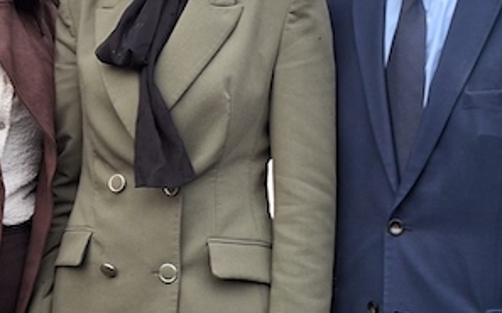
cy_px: 91
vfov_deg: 17.5
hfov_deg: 27.3
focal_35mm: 74
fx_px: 1011
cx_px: 95
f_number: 1.8
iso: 50
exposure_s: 1/106
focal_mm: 5.54
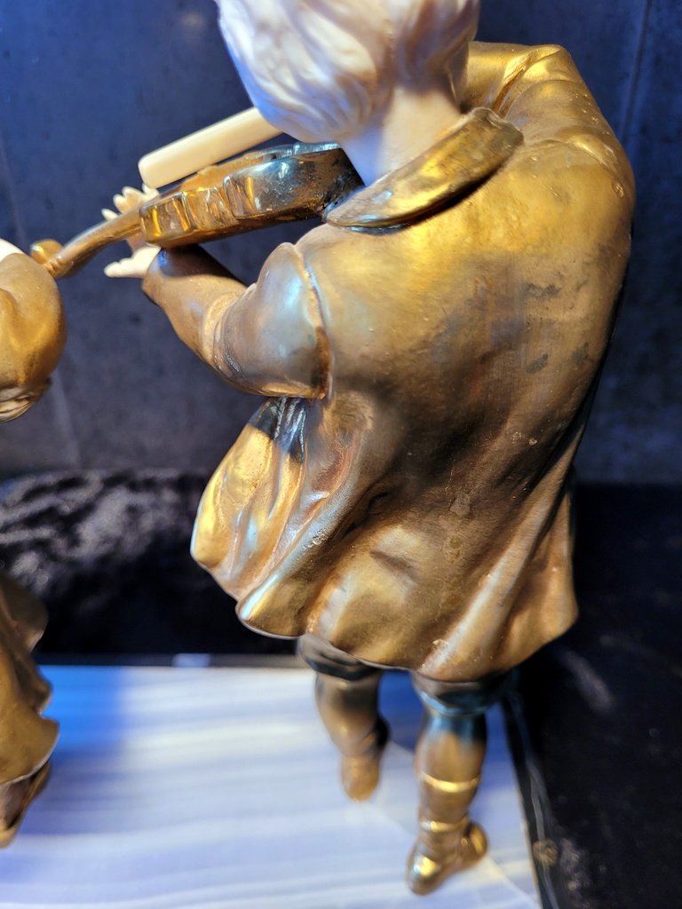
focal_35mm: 26
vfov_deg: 67.3
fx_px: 683
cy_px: 454
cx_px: 341
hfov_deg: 53.1
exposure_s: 1/100
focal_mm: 5.4
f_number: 1.8
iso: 125
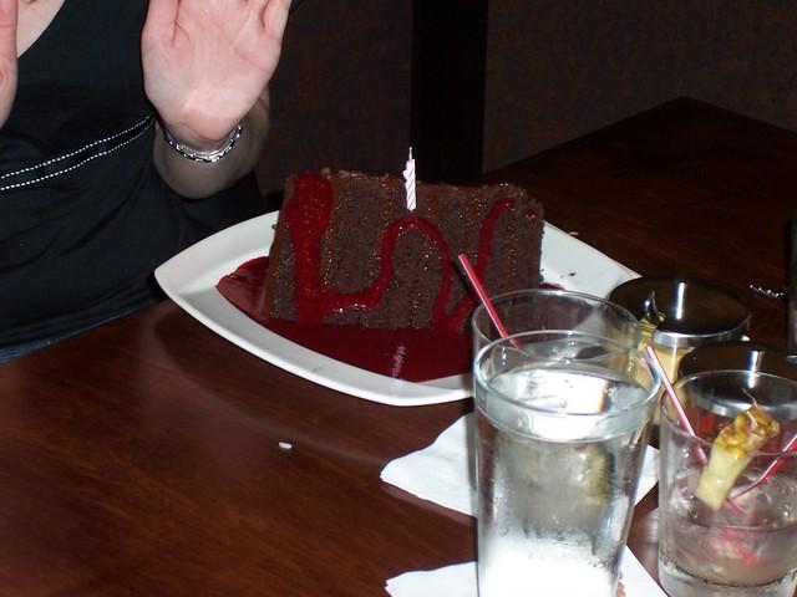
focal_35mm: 111
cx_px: 398
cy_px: 298
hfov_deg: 17.7
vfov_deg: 13.3
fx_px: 2556
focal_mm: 16.8
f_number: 4.8
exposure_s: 1/90
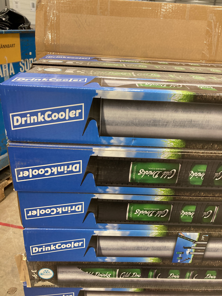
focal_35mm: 28
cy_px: 148
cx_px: 111
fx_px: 239
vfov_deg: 63.4
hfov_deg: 49.7
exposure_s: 1/60
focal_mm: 3.99
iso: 160
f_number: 1.8
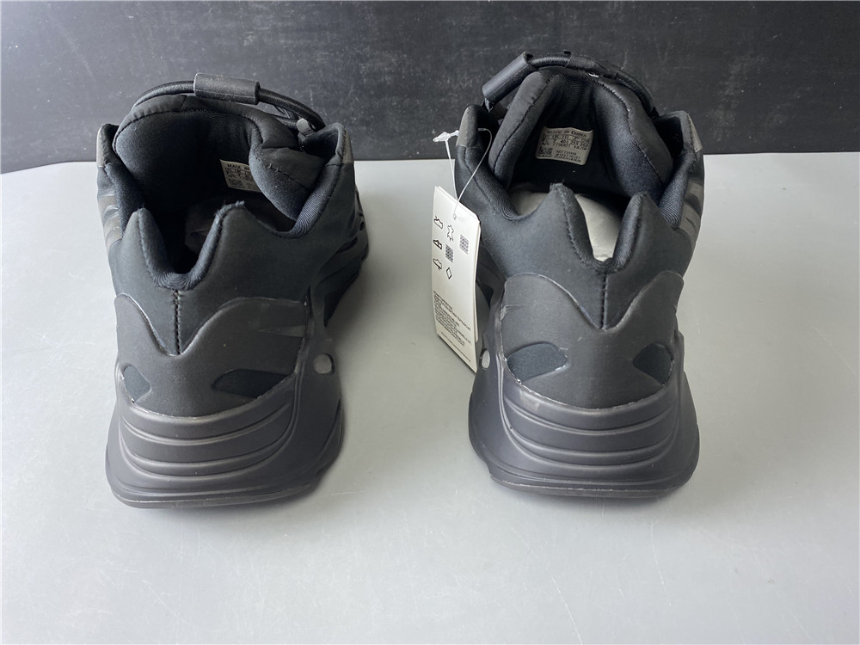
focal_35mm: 26
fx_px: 646
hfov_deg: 67.3
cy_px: 322
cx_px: 430
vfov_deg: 53.1
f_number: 1.8
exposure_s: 1/50
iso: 125
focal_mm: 4.25
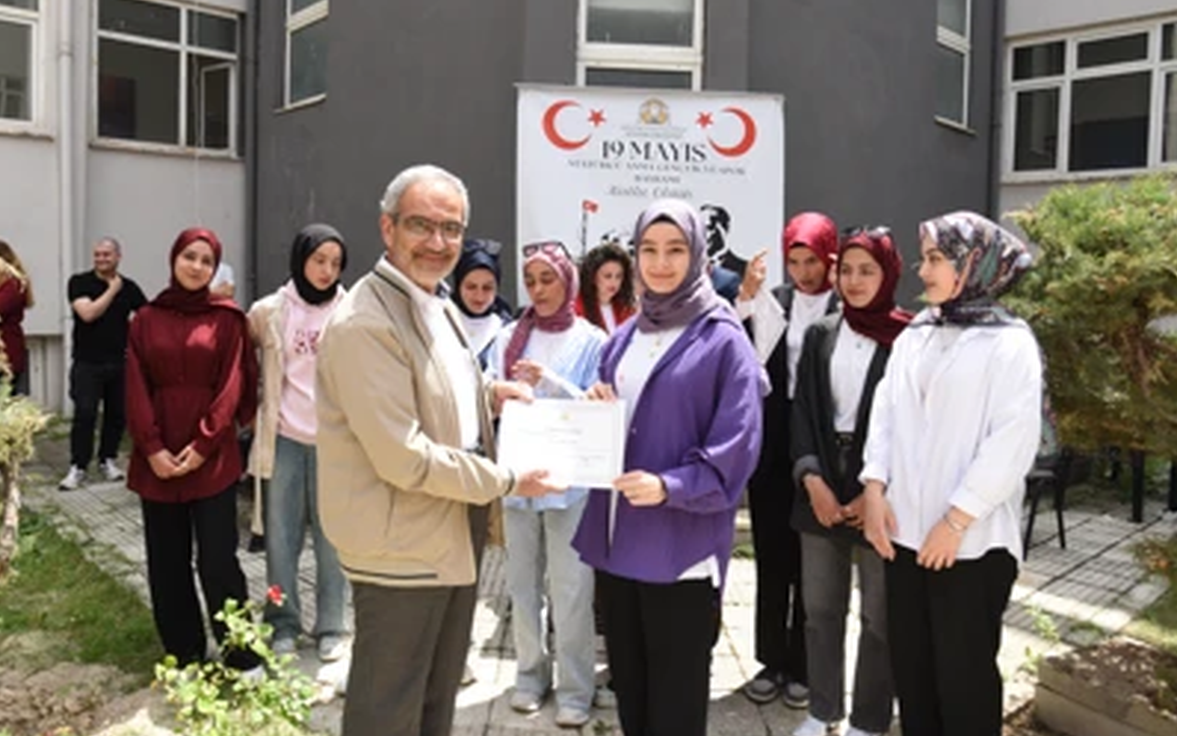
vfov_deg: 46.0
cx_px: 553
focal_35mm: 27
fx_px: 866
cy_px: 333
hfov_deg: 68.3
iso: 200
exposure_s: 1/200
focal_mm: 24
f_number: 8
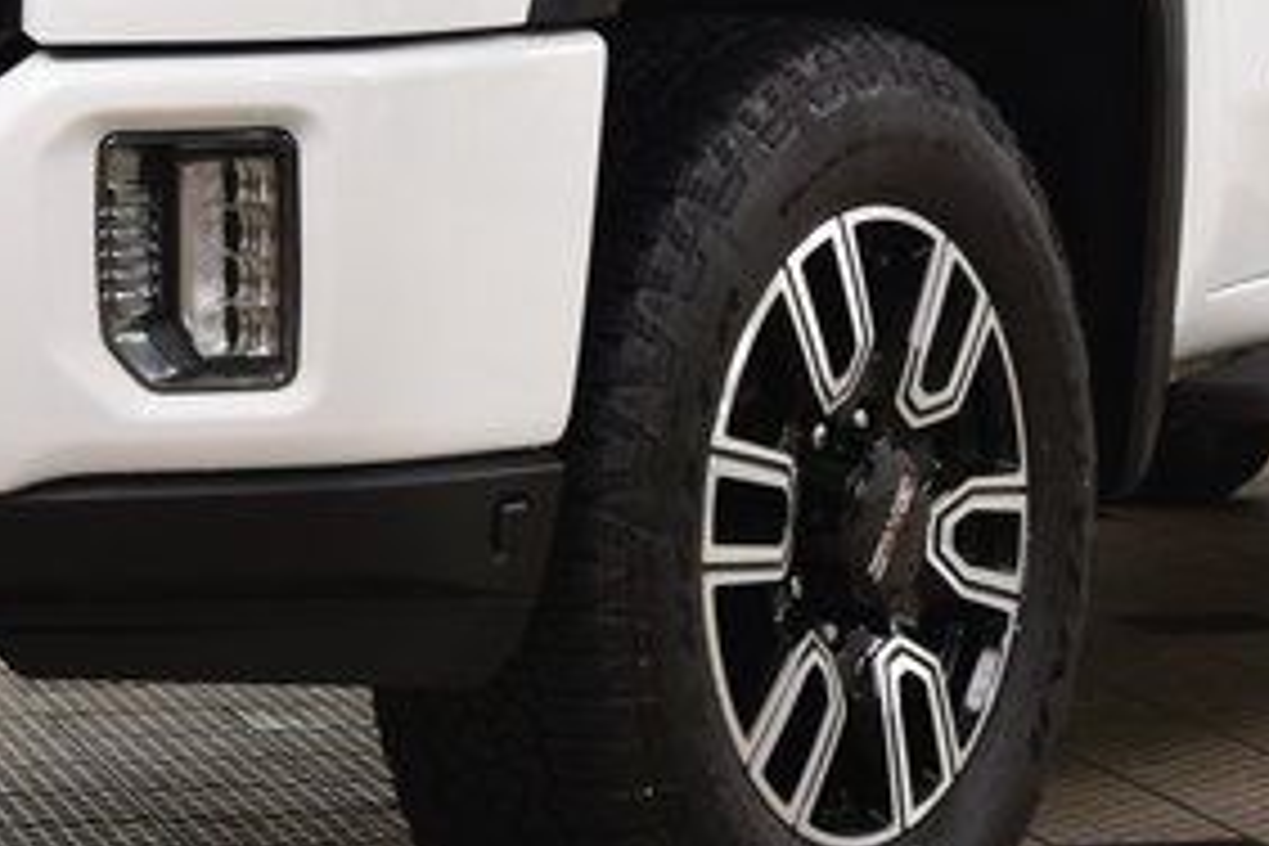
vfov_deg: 7.2
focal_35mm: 191
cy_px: -29
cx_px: 594
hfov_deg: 10.8
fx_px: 6726
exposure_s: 1/30
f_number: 7.1
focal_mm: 35
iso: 800
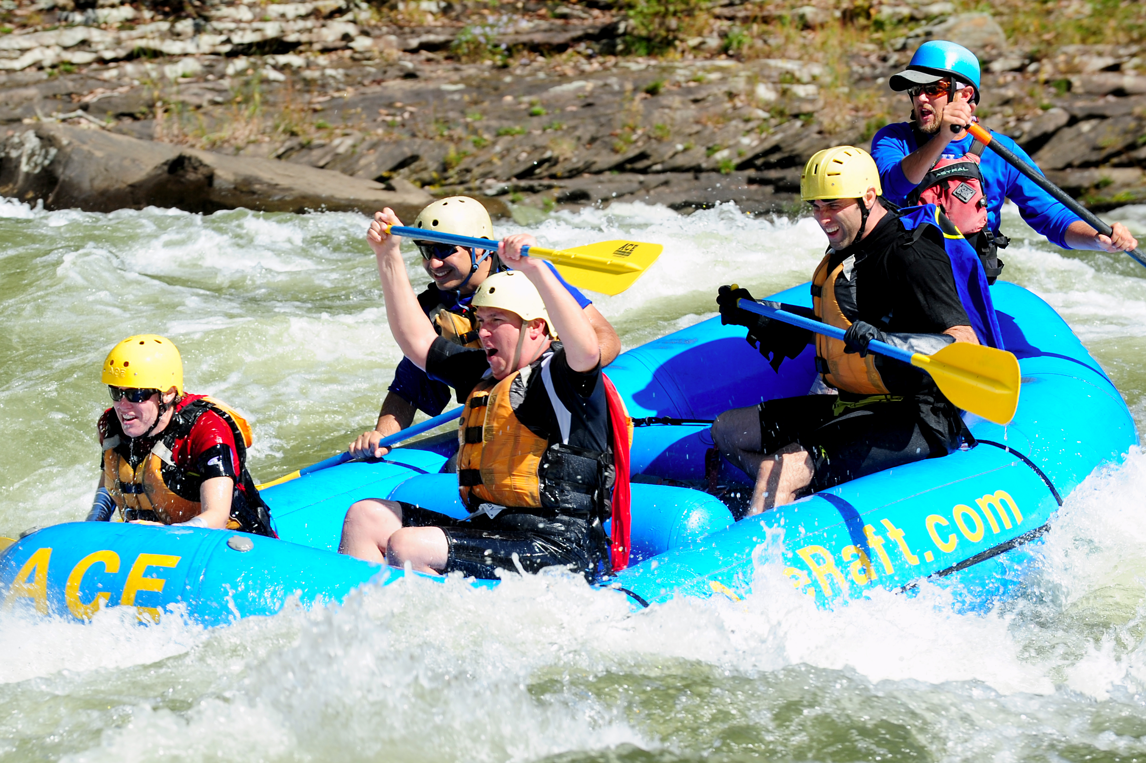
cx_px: 573
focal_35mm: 200
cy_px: 382
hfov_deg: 10.3
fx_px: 6362
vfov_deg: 6.9
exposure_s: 1/250
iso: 200
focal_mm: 200
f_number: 11
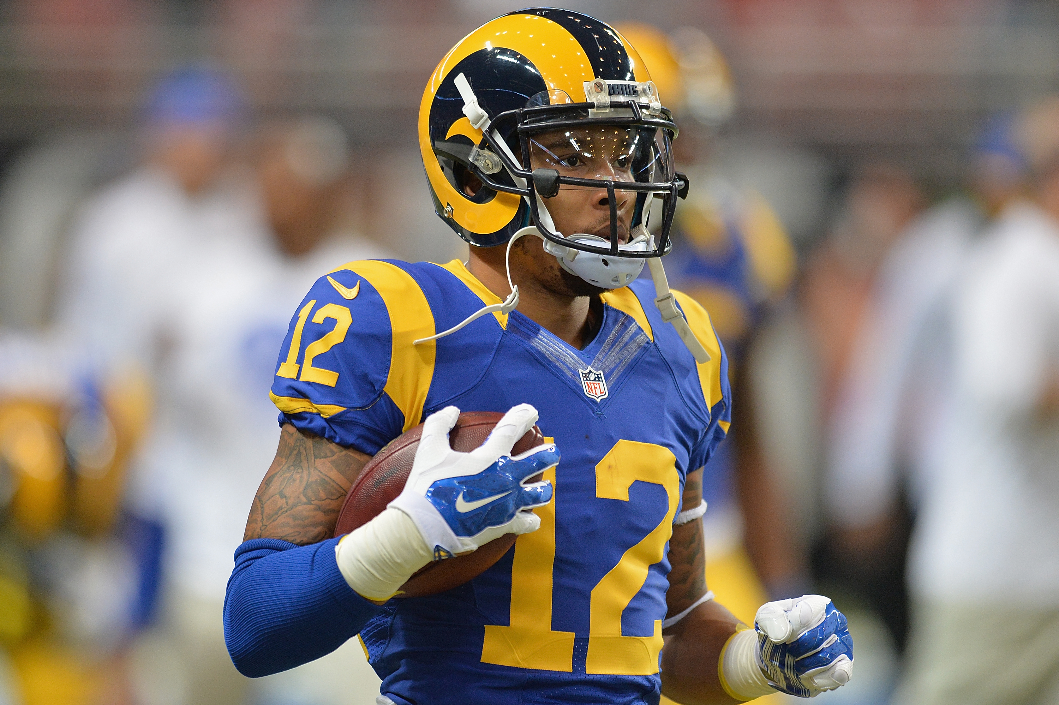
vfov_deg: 3.4
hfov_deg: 5.2
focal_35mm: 400
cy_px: 352
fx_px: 11760
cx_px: 530
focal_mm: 400
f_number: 2.8
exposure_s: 1/2000
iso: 3200
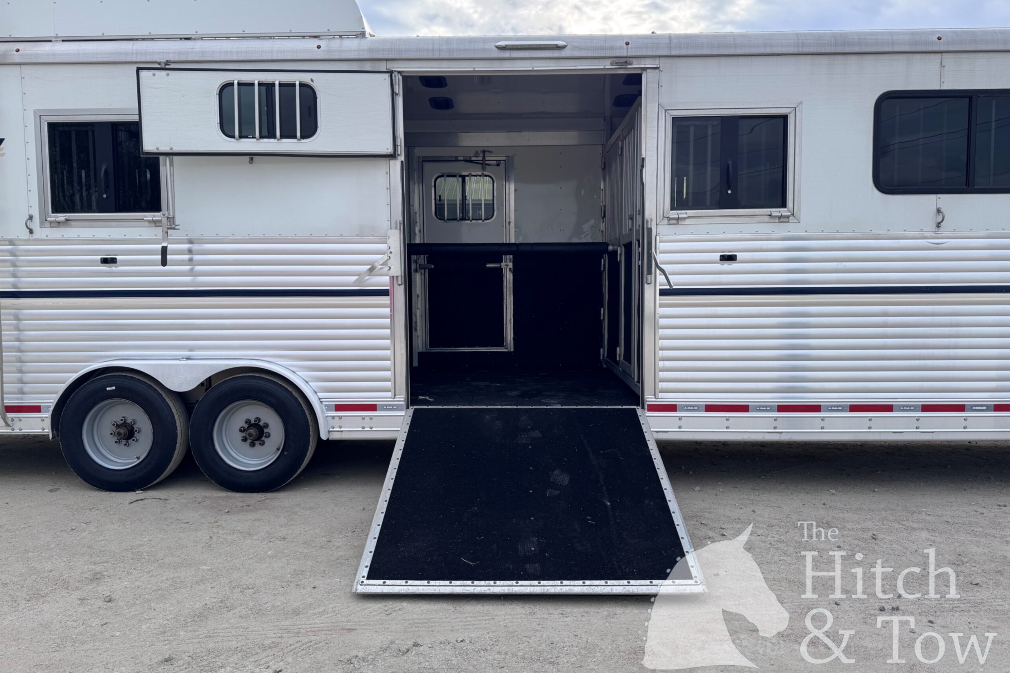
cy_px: 329
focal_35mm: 25
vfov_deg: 51.3
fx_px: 701
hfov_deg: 71.5
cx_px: 505
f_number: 1.78
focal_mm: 6.76
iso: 80
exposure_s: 1/1869
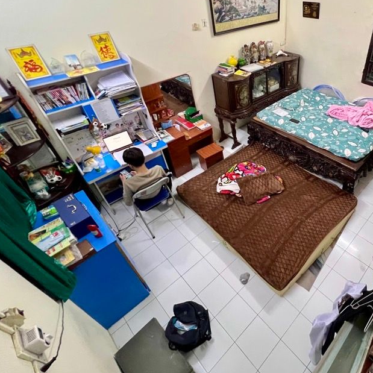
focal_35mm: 19
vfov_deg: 77.1
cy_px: 157
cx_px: 274
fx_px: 232
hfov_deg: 72.9
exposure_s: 1/50
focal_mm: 1.57
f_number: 1.8
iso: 400
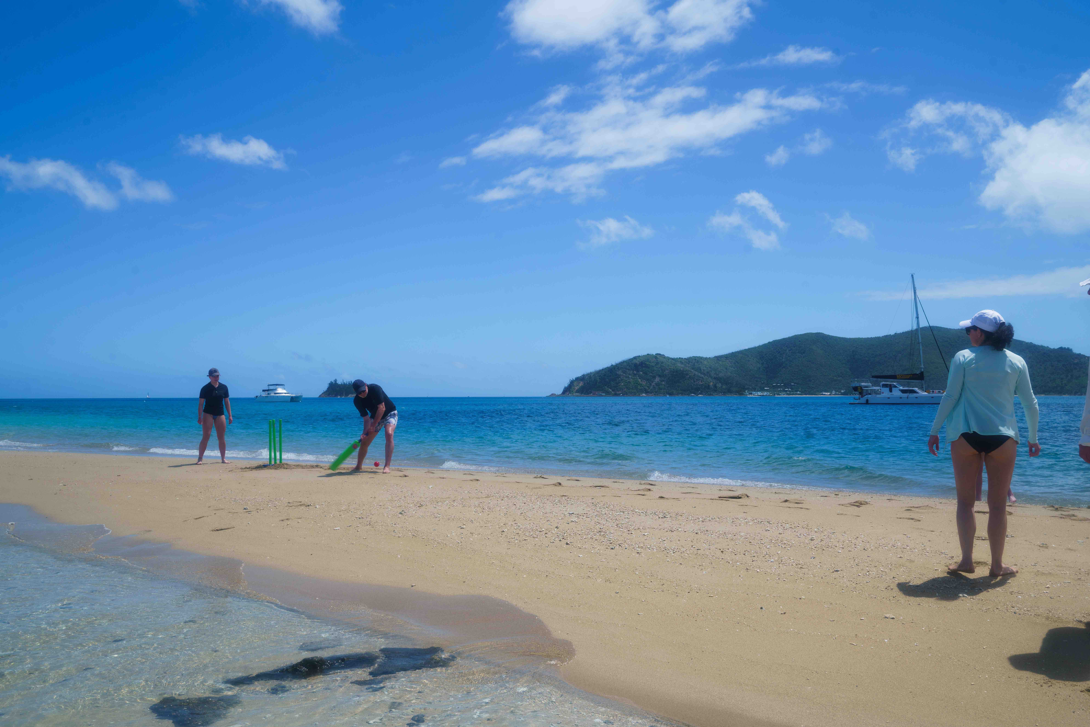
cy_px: 364
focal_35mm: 32
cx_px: 545
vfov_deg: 41.1
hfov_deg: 58.7
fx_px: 969
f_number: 10
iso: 100
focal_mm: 32
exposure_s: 1/320
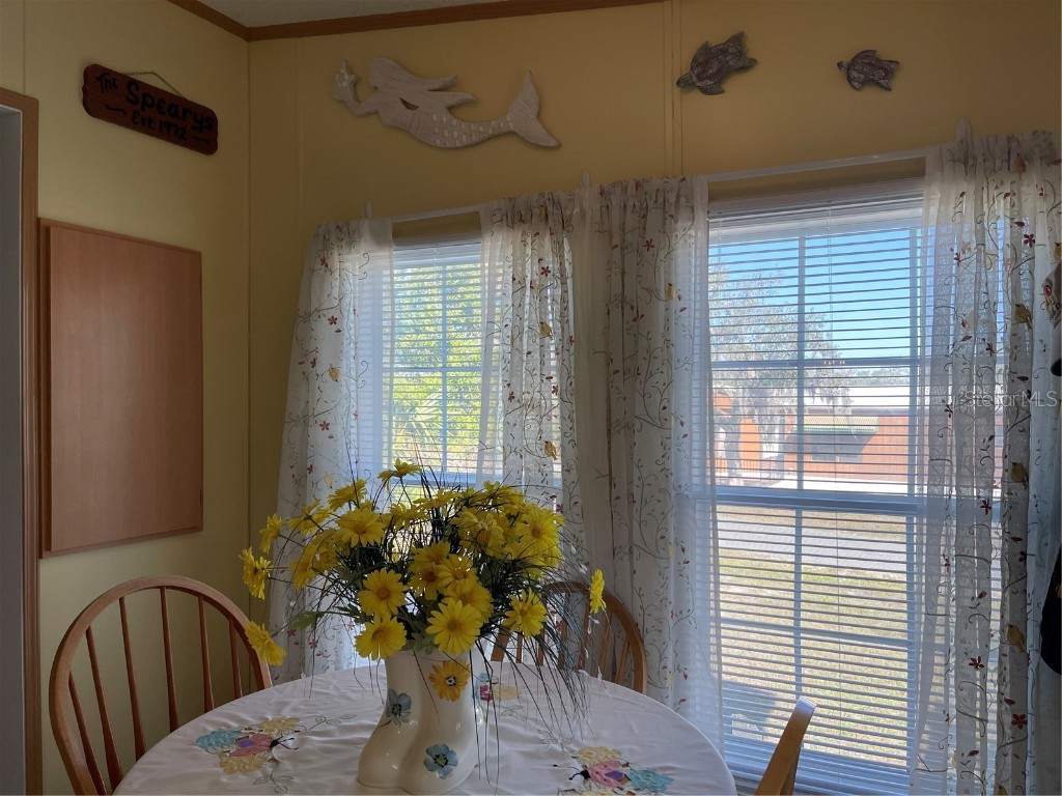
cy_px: 398
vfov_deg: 54.9
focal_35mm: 25
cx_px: 531
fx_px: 767
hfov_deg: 69.4
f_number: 1.6
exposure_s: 1/367
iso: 32
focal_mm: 5.1
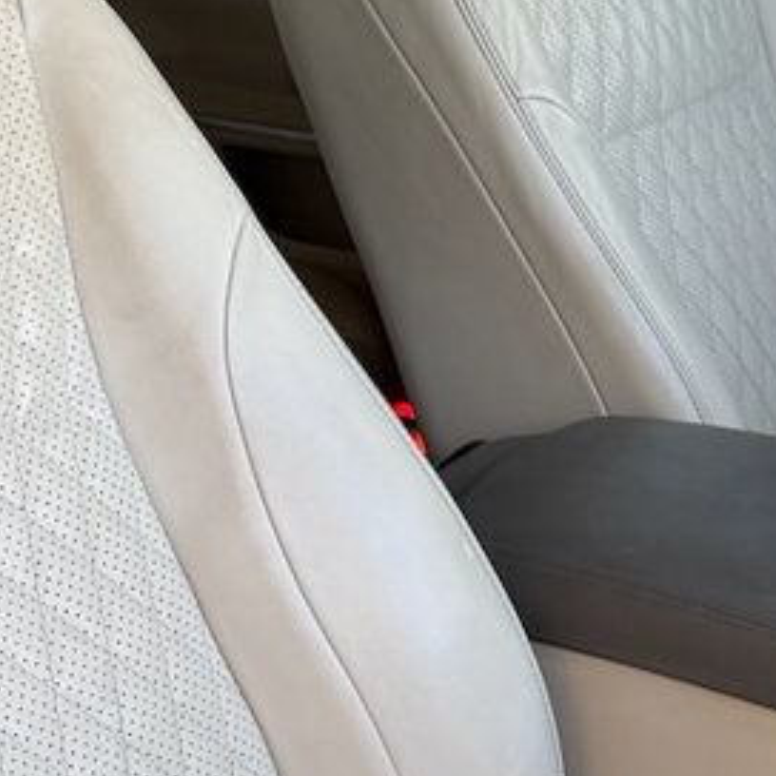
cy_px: 494
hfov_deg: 21.6
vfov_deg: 21.6
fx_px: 2029
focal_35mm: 80
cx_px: 496
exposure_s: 1/121
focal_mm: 6.76
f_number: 1.78
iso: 50
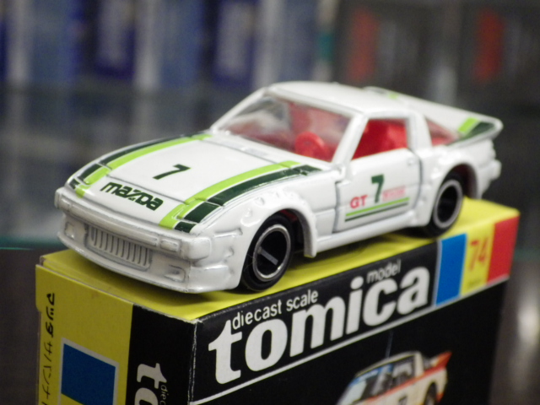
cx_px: 270
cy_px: 202
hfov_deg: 22.5
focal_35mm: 87
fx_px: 1357
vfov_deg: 17.0
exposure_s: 1/40
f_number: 4.4
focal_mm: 15.6
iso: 800
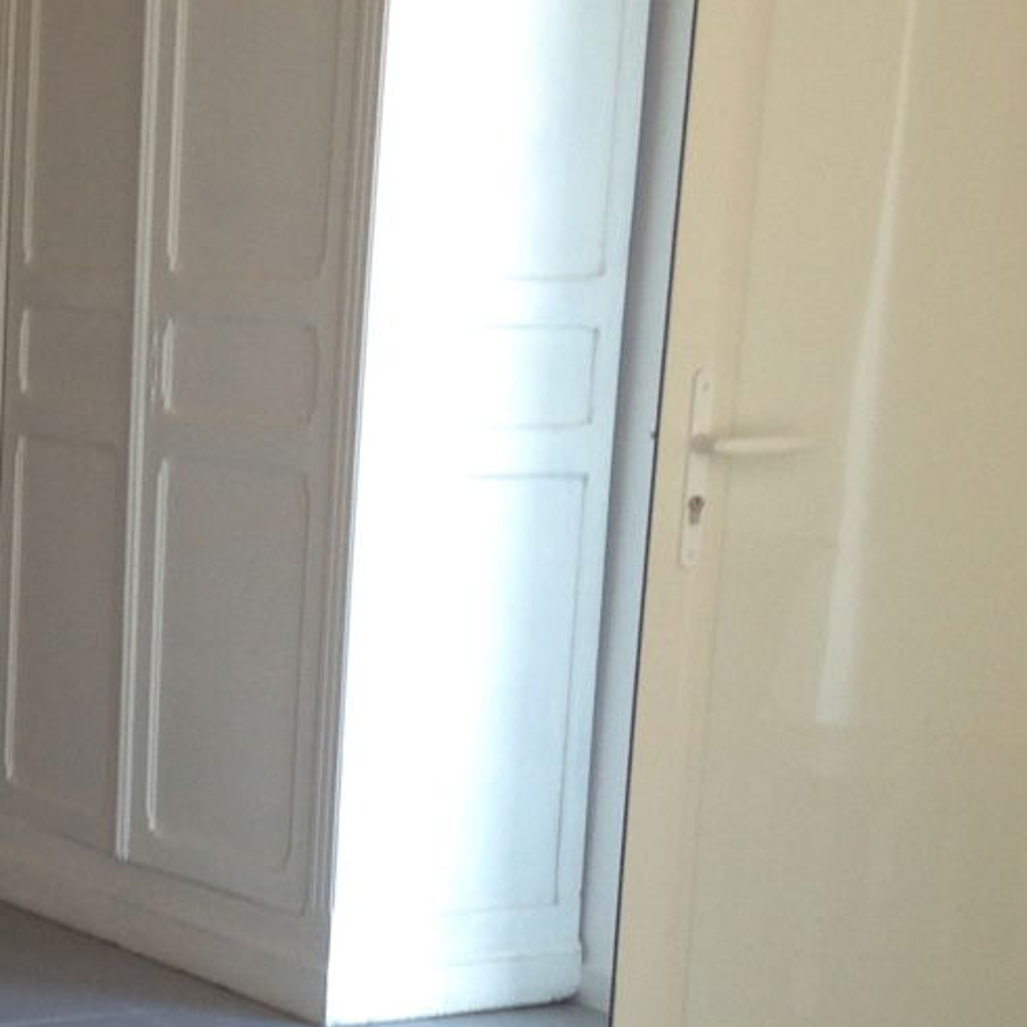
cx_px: -305
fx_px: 3189
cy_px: 732
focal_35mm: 95
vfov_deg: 18.2
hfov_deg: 17.2
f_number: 2.4
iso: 64
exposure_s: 1/40
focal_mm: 4.12
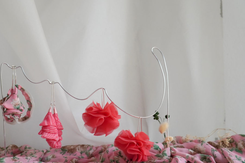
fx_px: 293
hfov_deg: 44.8
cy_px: 102
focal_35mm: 43
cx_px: 83
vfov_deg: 31.1
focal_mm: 18
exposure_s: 1/160
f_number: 4
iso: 640
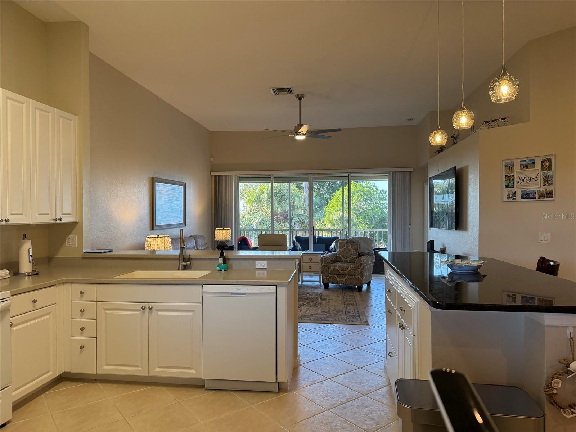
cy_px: 216
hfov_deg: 71.6
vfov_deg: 56.8
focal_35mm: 24
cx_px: 288
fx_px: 399
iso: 200
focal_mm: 6.76
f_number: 1.78
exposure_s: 1/137
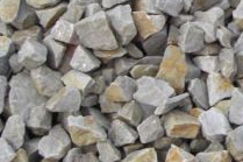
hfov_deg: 16.1
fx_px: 816
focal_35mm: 121
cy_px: 50
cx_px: 315
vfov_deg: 11.3
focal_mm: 7.9
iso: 100
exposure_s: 1/80
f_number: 2.8
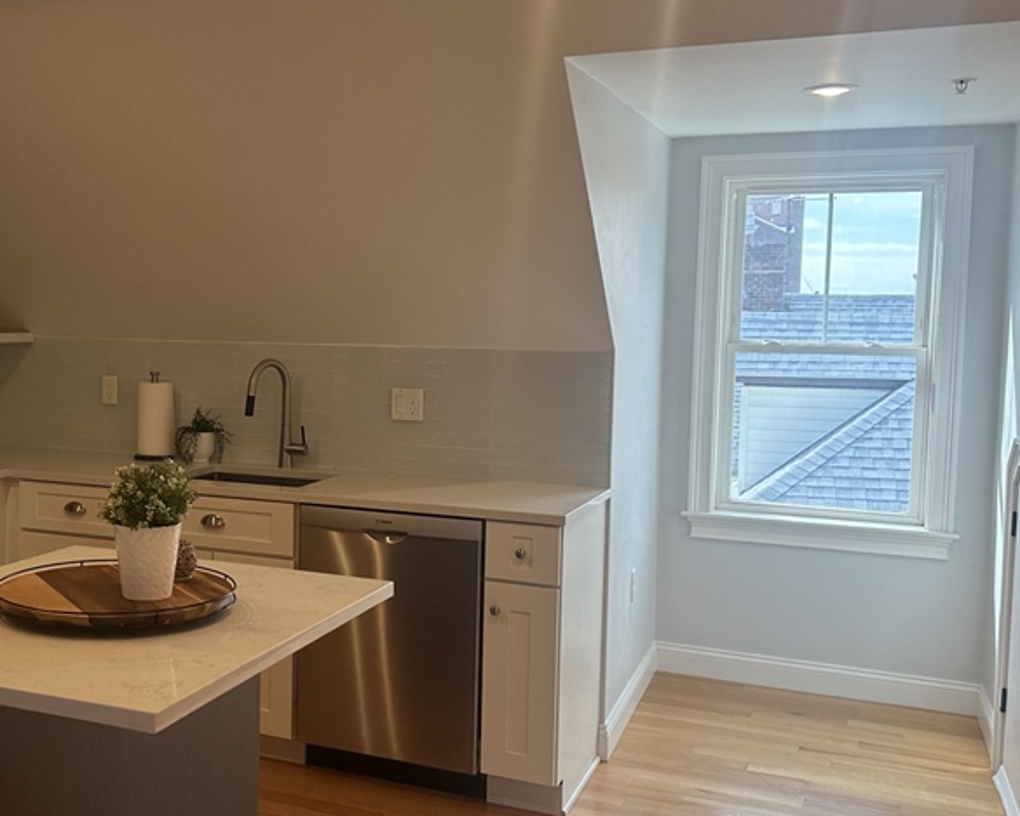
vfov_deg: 36.5
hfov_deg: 43.4
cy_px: 405
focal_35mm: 41
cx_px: 256
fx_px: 1238
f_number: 1.78
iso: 80
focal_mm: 6.86
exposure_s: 1/268
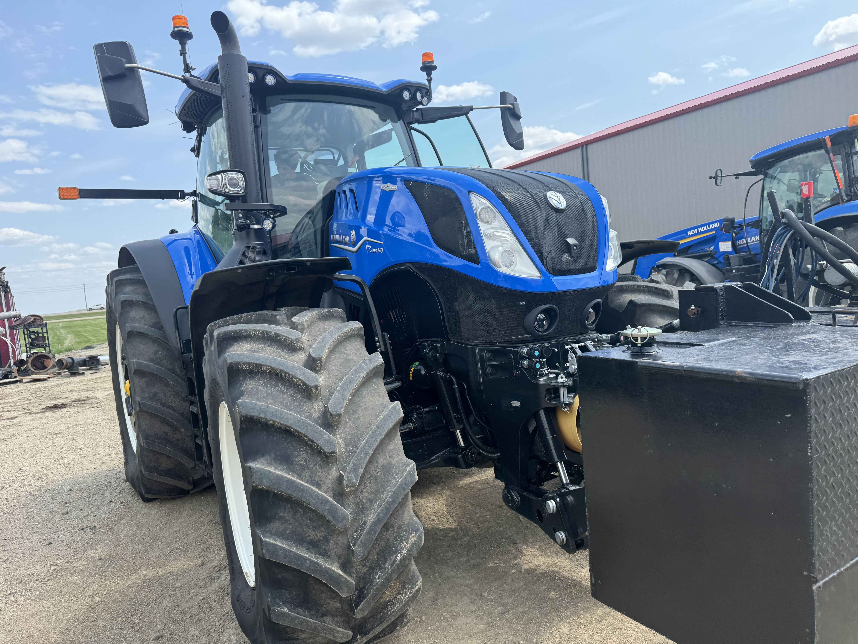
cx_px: 429
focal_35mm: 24
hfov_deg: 71.6
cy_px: 322
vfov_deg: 56.8
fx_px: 595
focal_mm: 6.76
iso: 80
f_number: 1.78
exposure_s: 1/1980
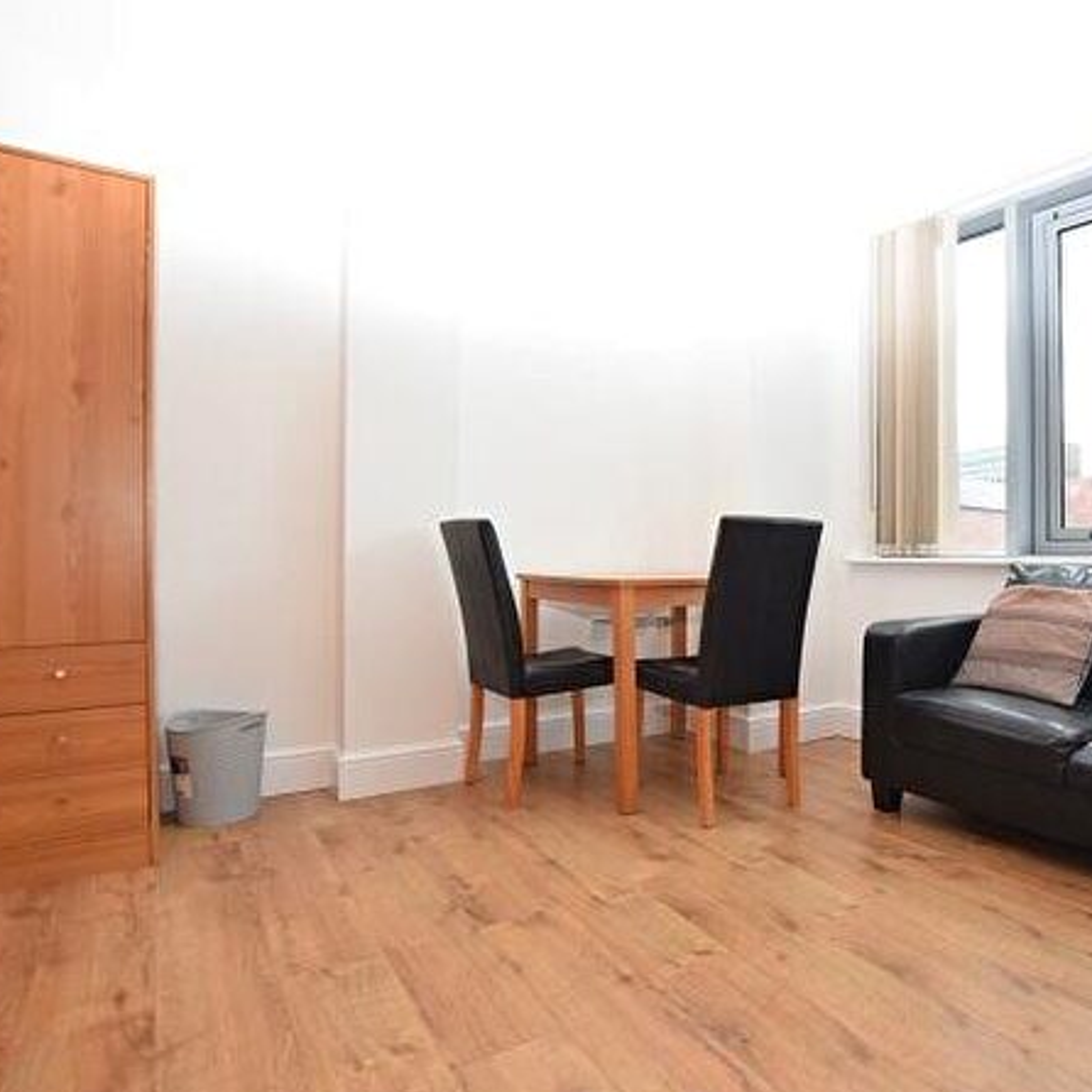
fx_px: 714
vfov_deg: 74.8
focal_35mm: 20
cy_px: 563
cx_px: 703
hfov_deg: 73.2
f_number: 5.6
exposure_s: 1/125
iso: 500
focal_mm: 10
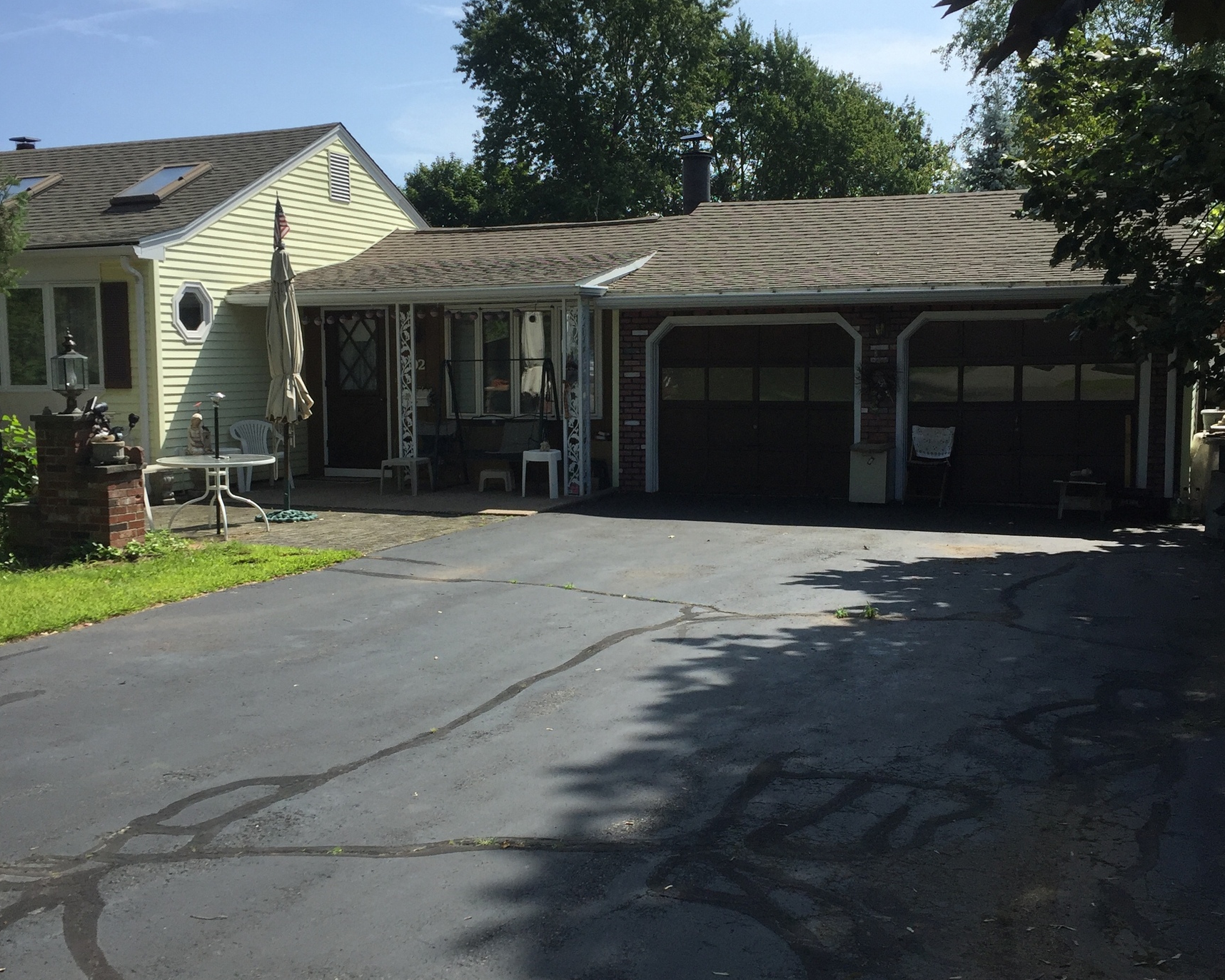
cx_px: 615
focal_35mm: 38
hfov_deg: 47.9
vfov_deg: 39.2
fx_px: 1378
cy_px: 487
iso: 32
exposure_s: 1/1980
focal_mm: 4.15
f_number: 2.2
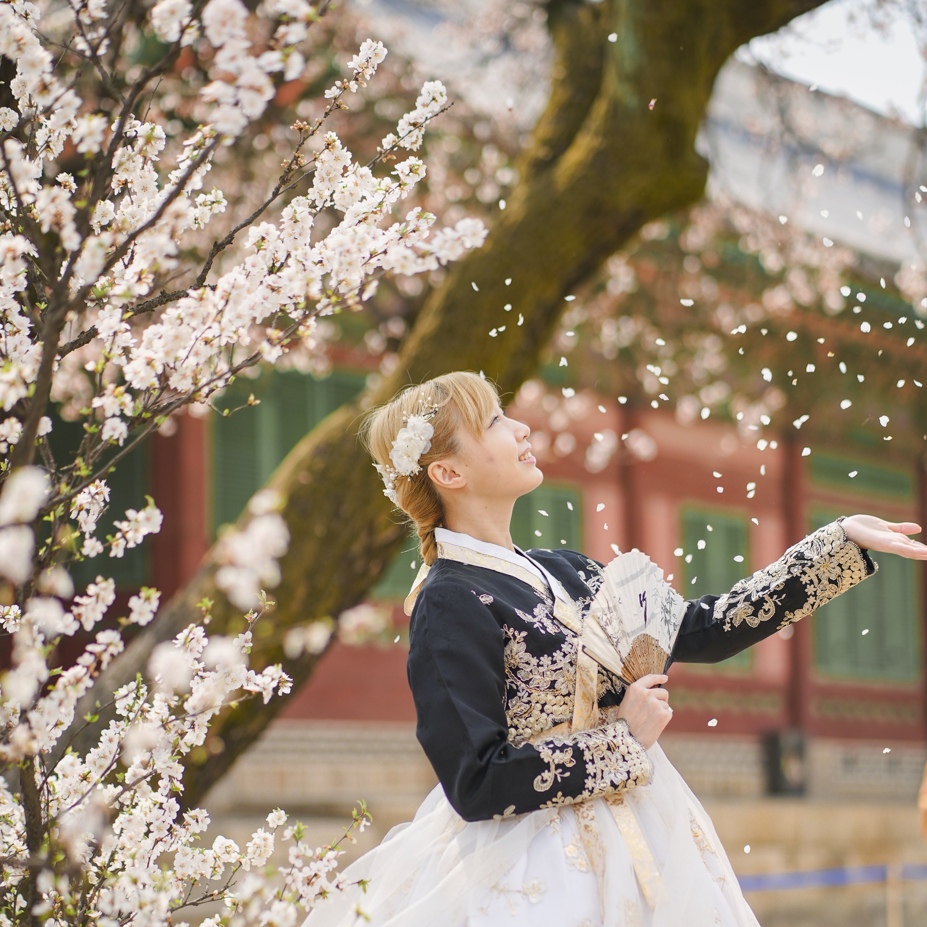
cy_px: 623
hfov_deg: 16.0
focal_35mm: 109
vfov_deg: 15.9
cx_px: 464
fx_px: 3302
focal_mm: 85
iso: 125
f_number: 2.2
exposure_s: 1/1250
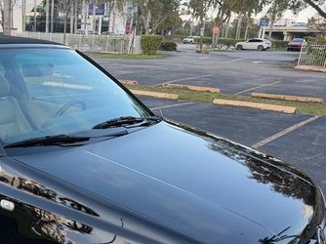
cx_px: 58
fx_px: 433
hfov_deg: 39.4
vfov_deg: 30.7
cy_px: 195
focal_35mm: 46
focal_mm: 6.76
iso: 80
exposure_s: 1/296
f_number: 1.78
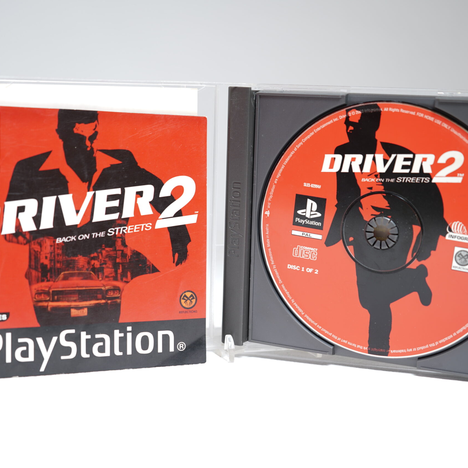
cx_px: 239
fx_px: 765
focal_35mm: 50
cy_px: 235
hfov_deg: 34.0
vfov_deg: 34.0
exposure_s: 1/3
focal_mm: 39
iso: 64
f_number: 4.5
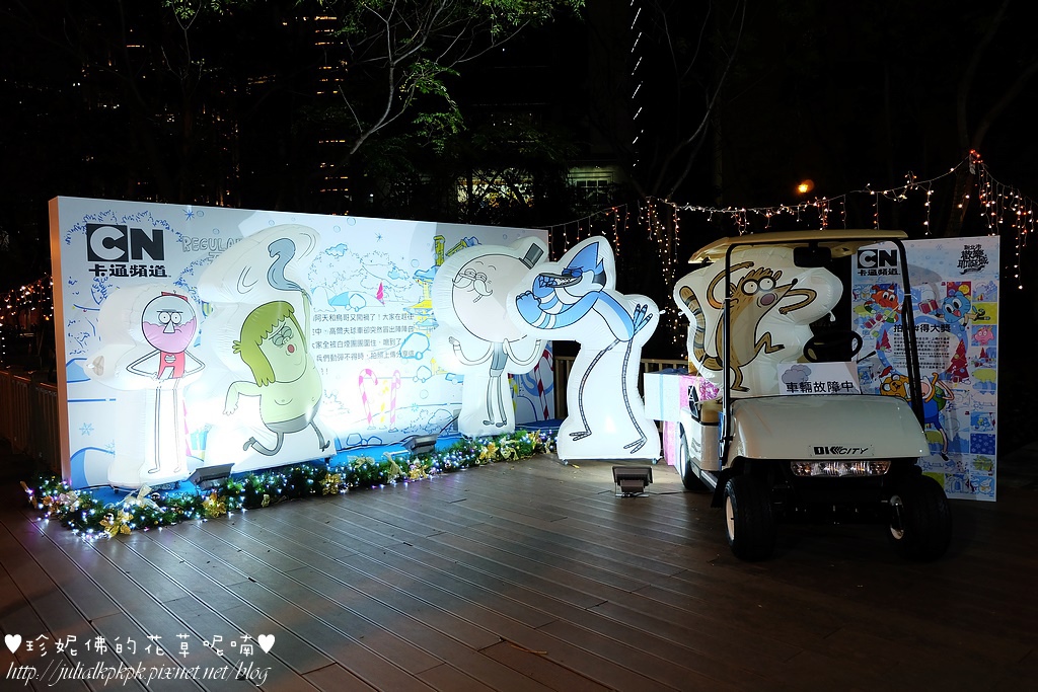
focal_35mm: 26
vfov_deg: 49.6
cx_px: 519
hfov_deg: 69.4
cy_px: 346
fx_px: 750
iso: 800
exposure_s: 1/30
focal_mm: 17.5
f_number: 3.6
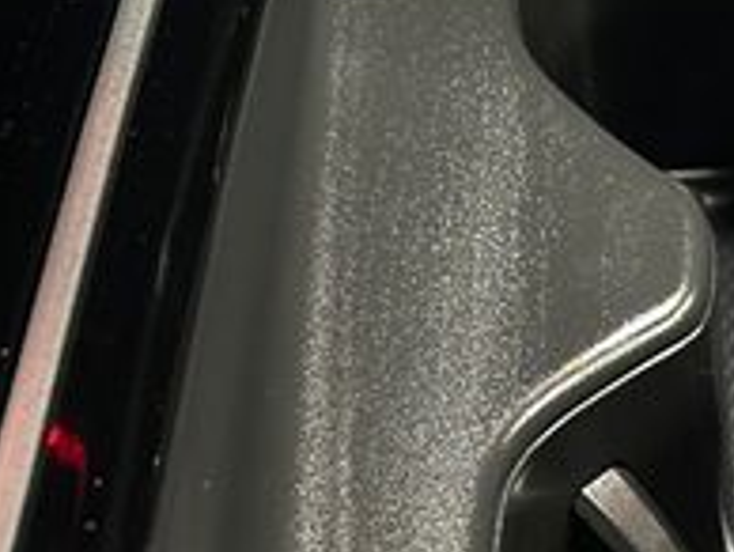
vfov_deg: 9.4
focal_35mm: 158
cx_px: 810
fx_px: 3354
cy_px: 374
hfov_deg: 12.3
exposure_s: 1/15
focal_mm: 6.86
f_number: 1.78
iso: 800
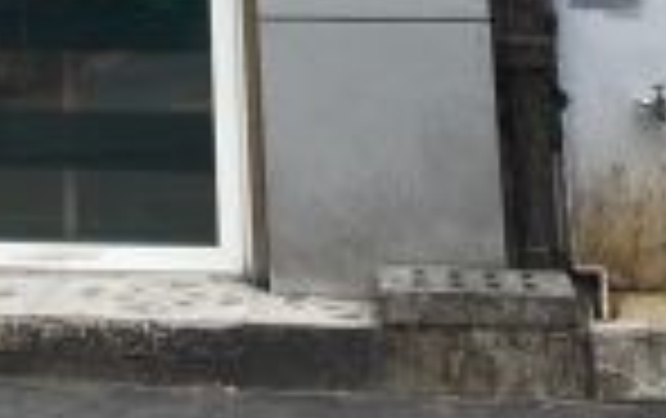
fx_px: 2636
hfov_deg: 13.9
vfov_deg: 8.2
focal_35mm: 145
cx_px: -160
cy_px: -665
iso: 25
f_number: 2.2
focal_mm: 4.15
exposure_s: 1/373
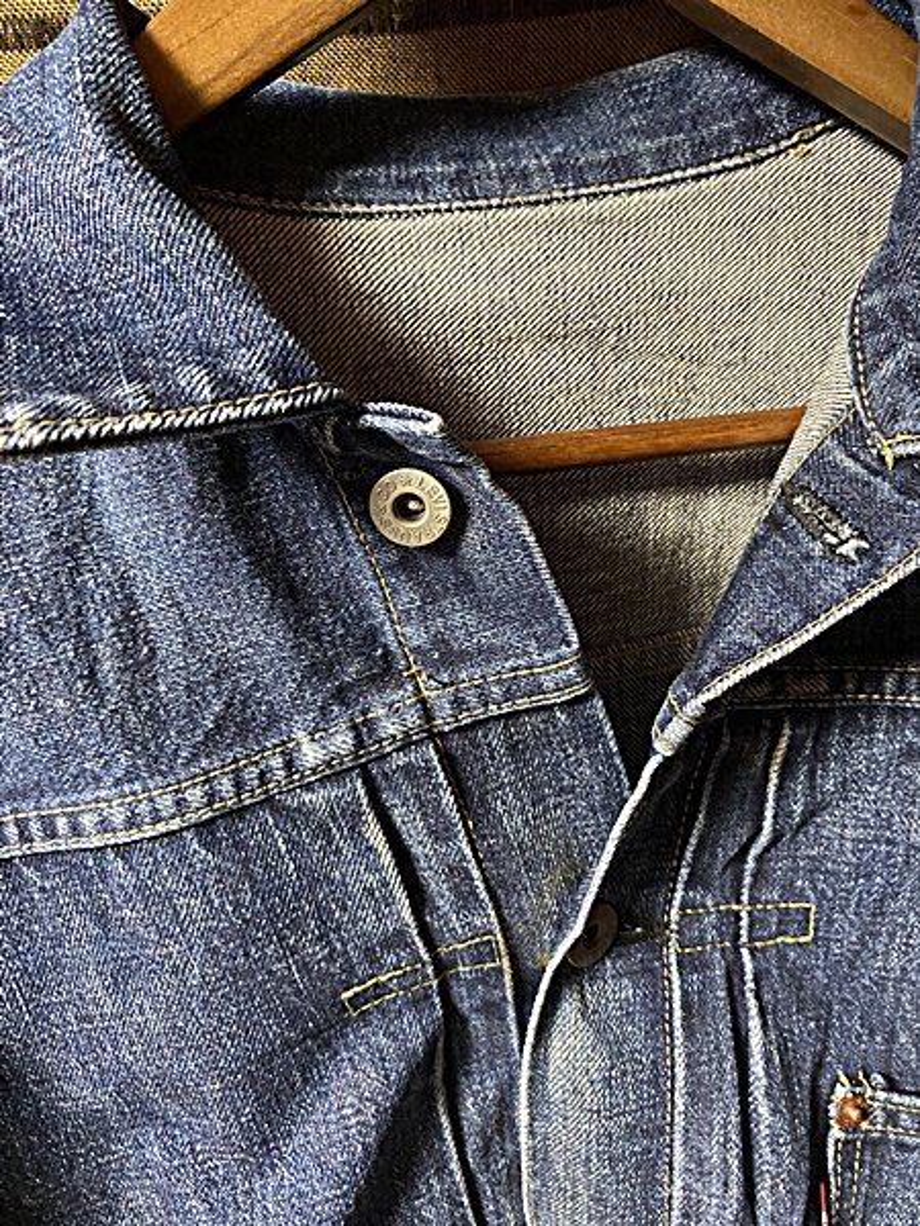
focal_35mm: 26
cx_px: 460
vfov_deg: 67.3
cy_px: 613
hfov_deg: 53.1
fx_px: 921
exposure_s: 1/25
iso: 640
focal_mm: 4.25
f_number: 1.8
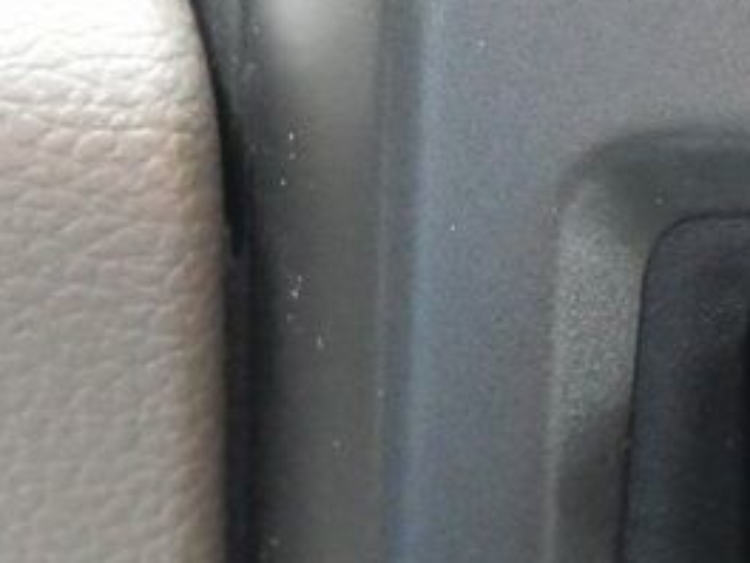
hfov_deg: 14.8
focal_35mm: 124
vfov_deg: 11.8
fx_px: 2687
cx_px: 1128
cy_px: 572
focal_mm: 16
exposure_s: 1/25
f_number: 4
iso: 3200
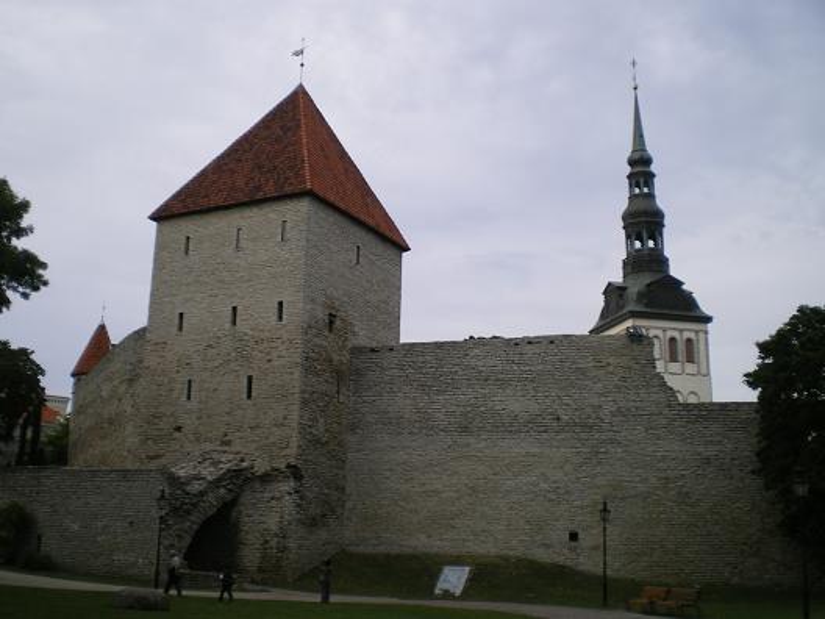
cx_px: 412
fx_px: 906
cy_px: 310
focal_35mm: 38
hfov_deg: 49.0
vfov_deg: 37.7
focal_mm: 6.3
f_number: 3.1
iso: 64
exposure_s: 1/125
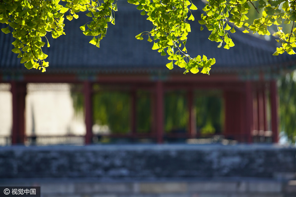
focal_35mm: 180
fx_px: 1480
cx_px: 148
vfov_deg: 7.6
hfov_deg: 11.4
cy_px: 98
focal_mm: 180
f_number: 3.5
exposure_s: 1/400
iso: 100
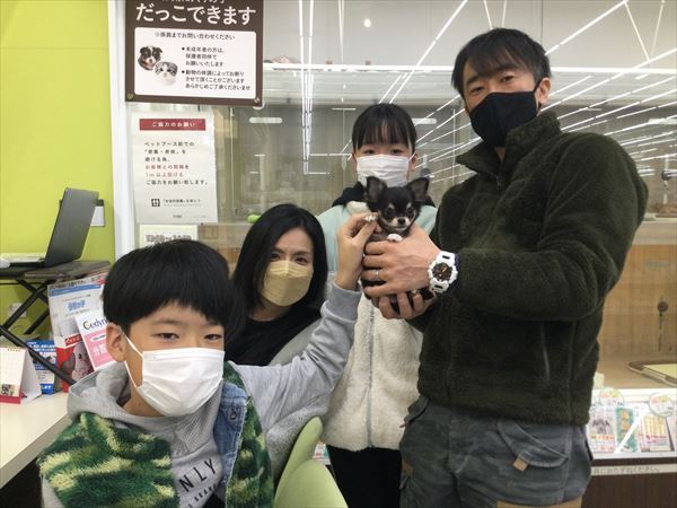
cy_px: 254
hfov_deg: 58.4
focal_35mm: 31
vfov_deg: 45.4
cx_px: 338
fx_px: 606
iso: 50
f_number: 2.4
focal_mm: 3.3
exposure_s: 1/30
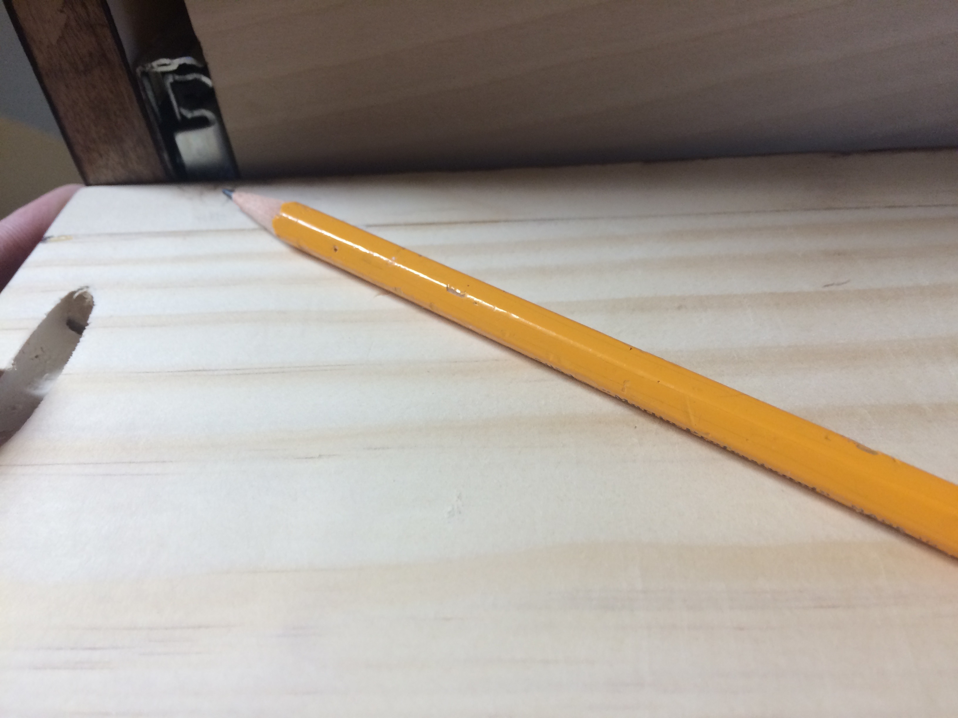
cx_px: 479
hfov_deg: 61.7
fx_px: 803
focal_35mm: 29
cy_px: 359
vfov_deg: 48.2
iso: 40
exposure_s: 1/40
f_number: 2.2
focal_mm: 4.15
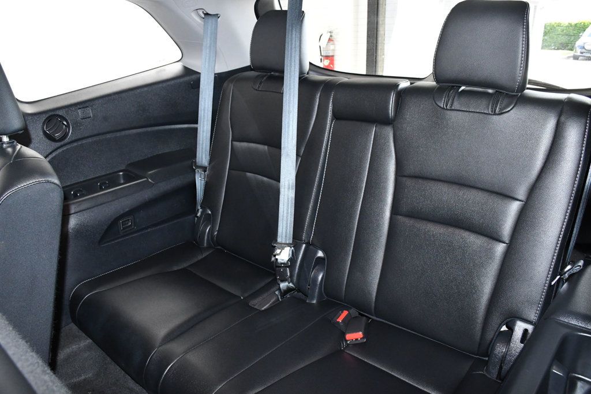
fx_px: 443
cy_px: 197
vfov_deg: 47.9
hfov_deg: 67.4
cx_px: 296
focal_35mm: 27
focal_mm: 18
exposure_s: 1/60
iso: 2500
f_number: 6.3
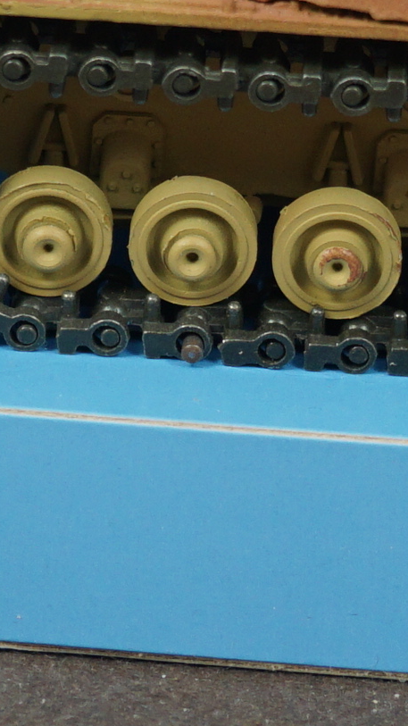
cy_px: -260
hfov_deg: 4.9
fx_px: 4734
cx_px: 271
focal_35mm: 246
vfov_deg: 8.6
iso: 320
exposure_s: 1/60
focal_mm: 30
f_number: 3.5
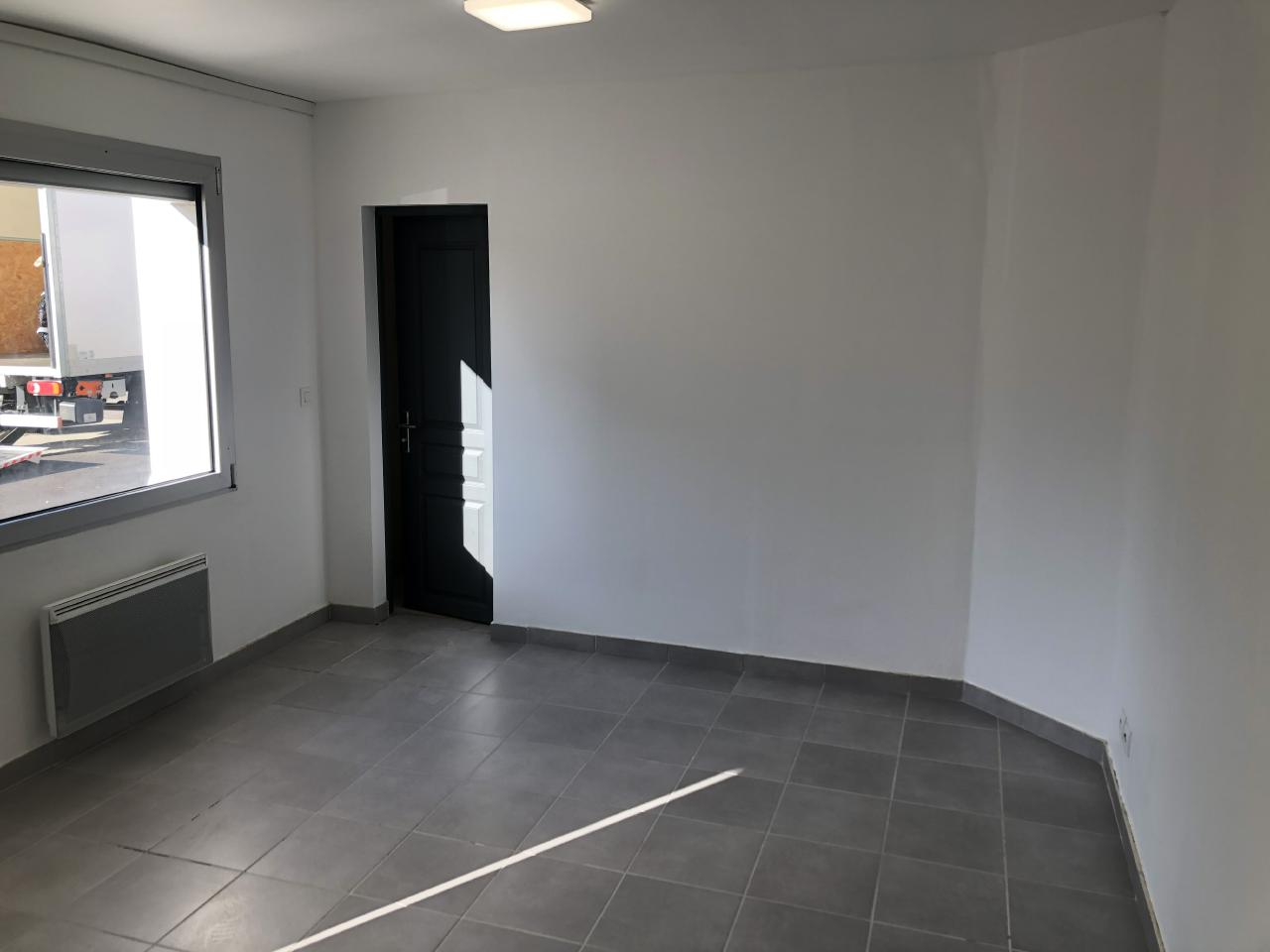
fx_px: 1027
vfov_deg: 49.7
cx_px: 635
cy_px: 476
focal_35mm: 28
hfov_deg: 63.4
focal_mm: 3.99
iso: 20
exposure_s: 1/142
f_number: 1.8
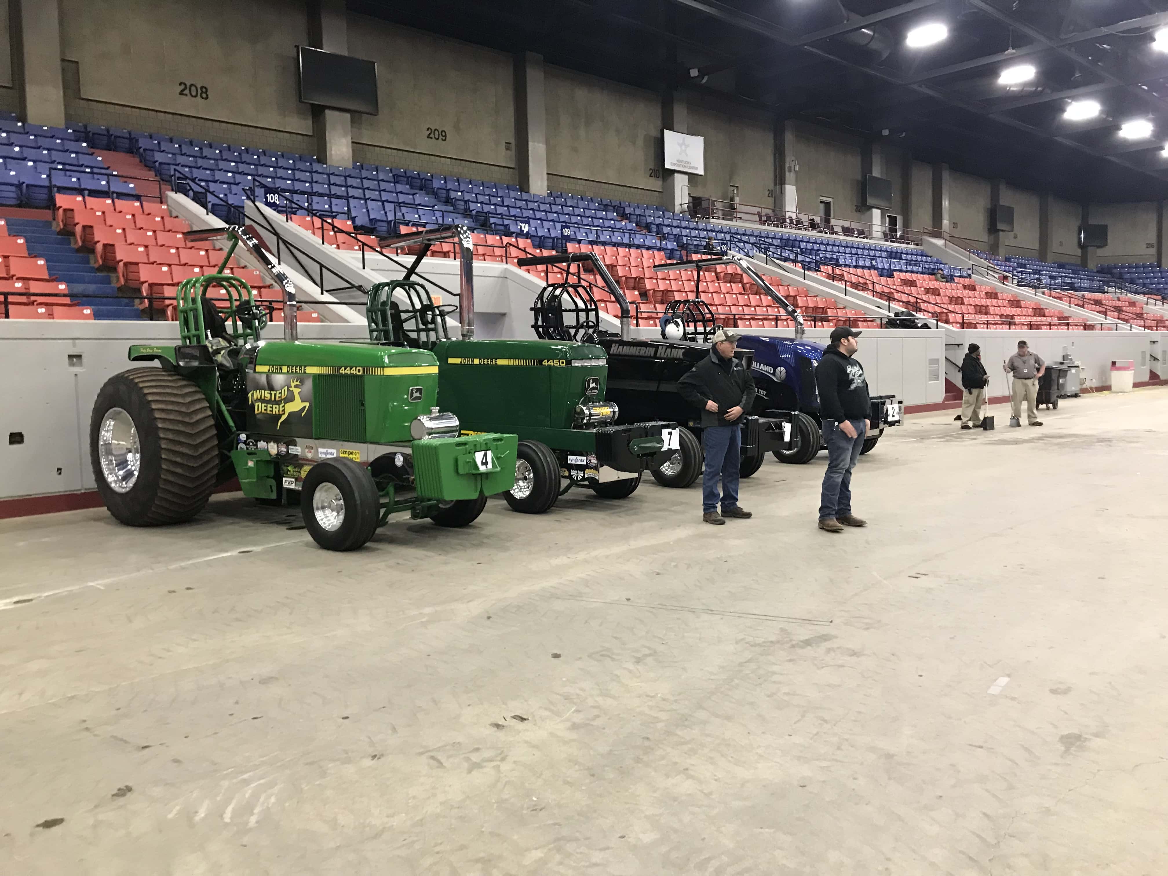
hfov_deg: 63.4
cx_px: 584
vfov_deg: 49.7
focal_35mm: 28
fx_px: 945
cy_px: 438
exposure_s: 1/15
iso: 64
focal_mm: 3.99
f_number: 1.8
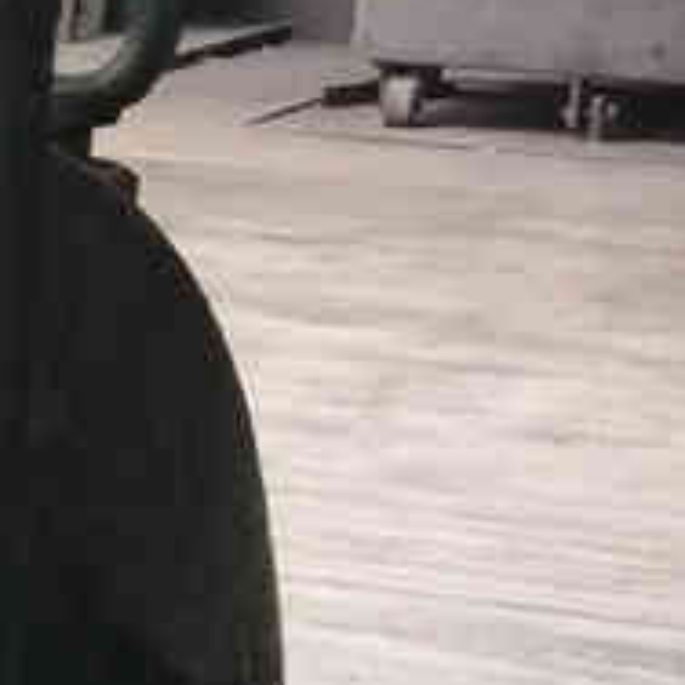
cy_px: 608
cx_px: -2244
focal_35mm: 223
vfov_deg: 7.8
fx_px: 4993
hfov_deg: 6.2
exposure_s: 1/33
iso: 40
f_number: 2.2
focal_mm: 4.15
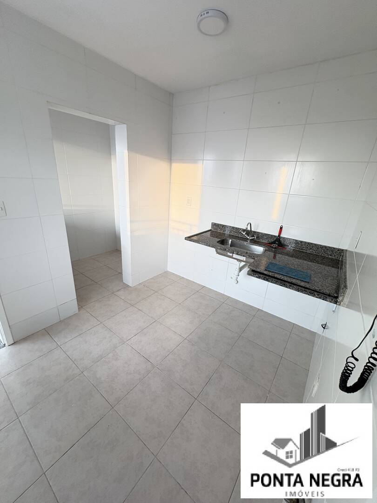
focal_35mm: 14
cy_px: 252
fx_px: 203
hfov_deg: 85.7
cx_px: 188
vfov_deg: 102.1
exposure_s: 1/120
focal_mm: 2.22
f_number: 2.2
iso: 200
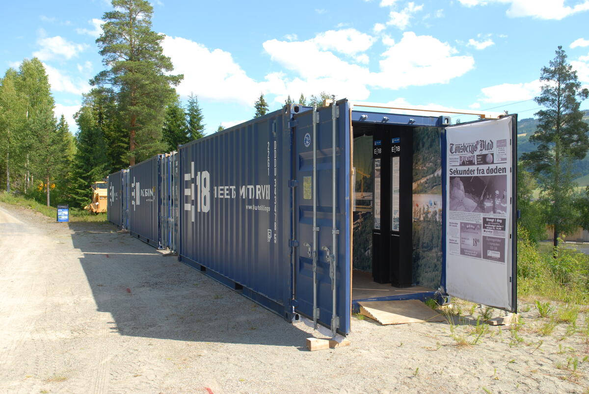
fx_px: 491
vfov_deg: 43.7
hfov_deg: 61.9
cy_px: 197
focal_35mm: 30
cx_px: 294
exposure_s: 1/125
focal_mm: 20
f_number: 5.6
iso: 100
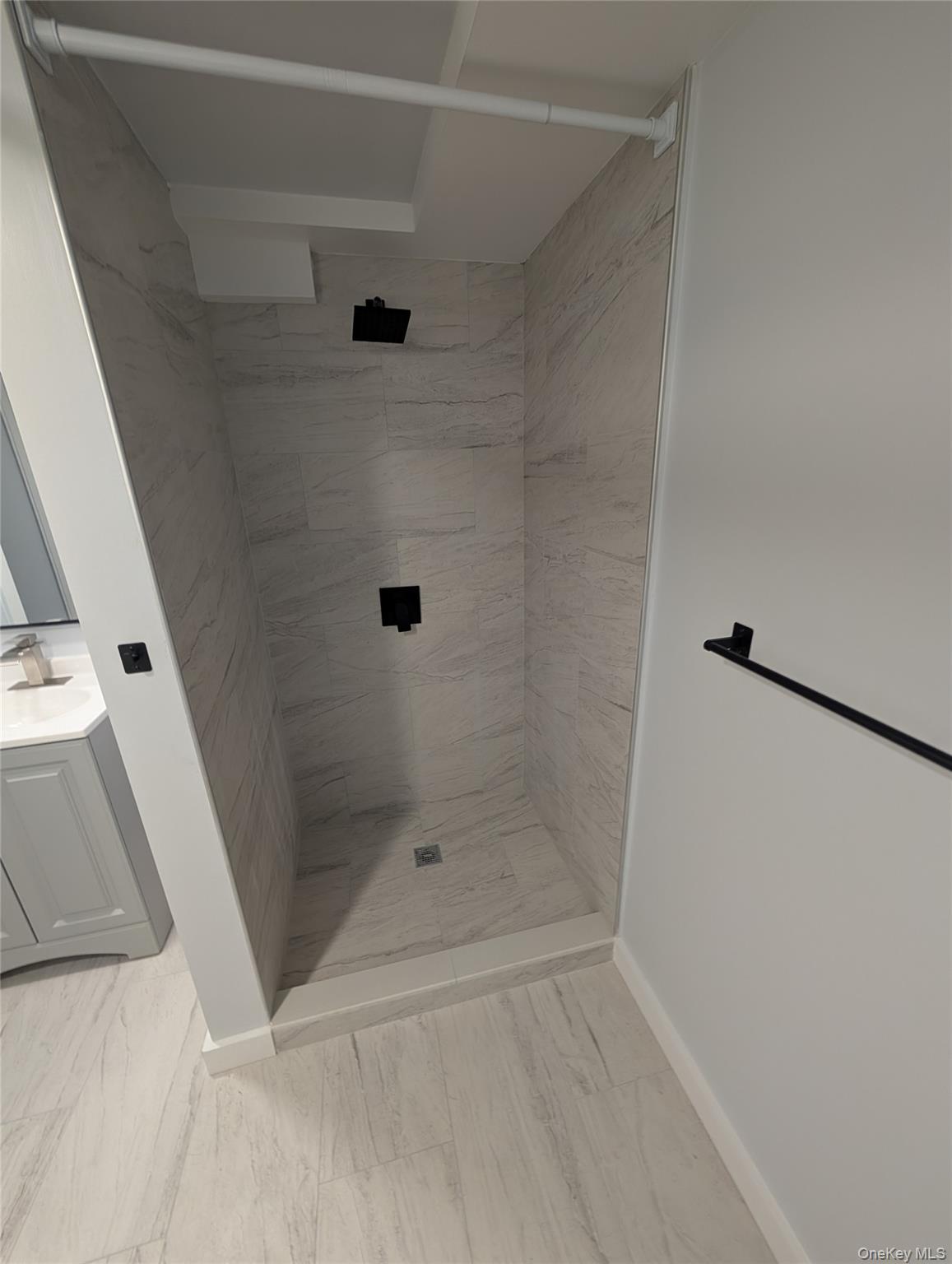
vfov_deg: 110.4
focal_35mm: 12
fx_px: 439
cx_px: 476
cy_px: 632
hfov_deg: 94.7
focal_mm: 2.02
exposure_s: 1/25.4
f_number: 1.7
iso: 60
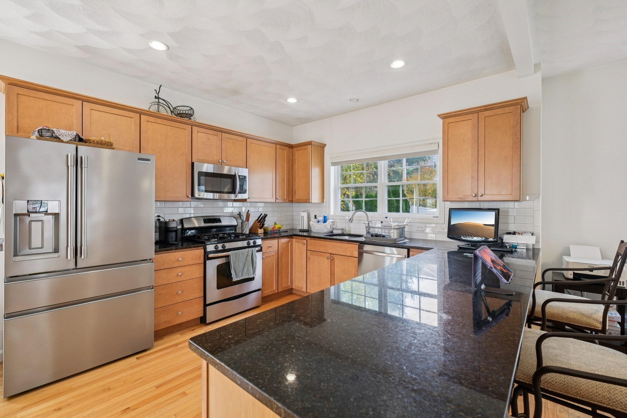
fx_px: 261
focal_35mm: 15
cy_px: 209
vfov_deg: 77.3
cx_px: 314
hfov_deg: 100.4
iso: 320
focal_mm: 10
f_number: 5.6
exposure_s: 1/17
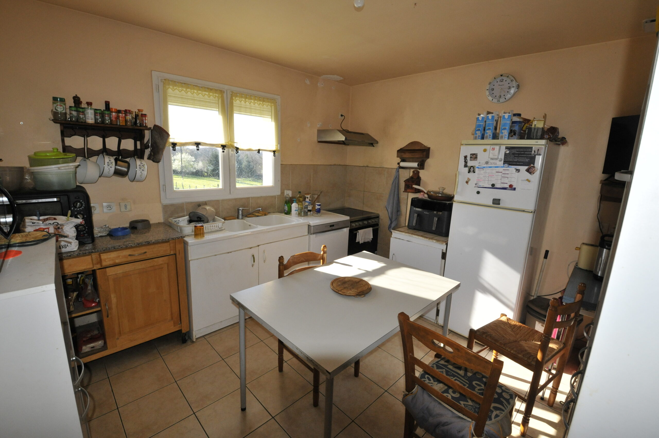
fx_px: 274
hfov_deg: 100.5
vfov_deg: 77.2
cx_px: 330
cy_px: 219
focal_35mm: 15
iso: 800
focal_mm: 10
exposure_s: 1/320
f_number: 7.1
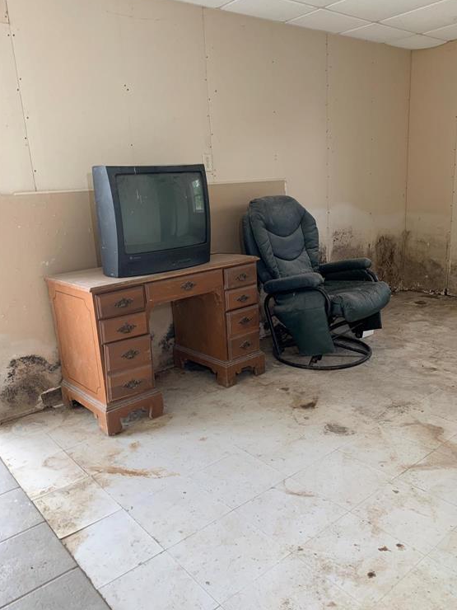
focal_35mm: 27
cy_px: 307
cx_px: 233
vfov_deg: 65.3
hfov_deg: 51.4
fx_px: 475
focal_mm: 4.25
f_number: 1.8
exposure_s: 1/98
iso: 100
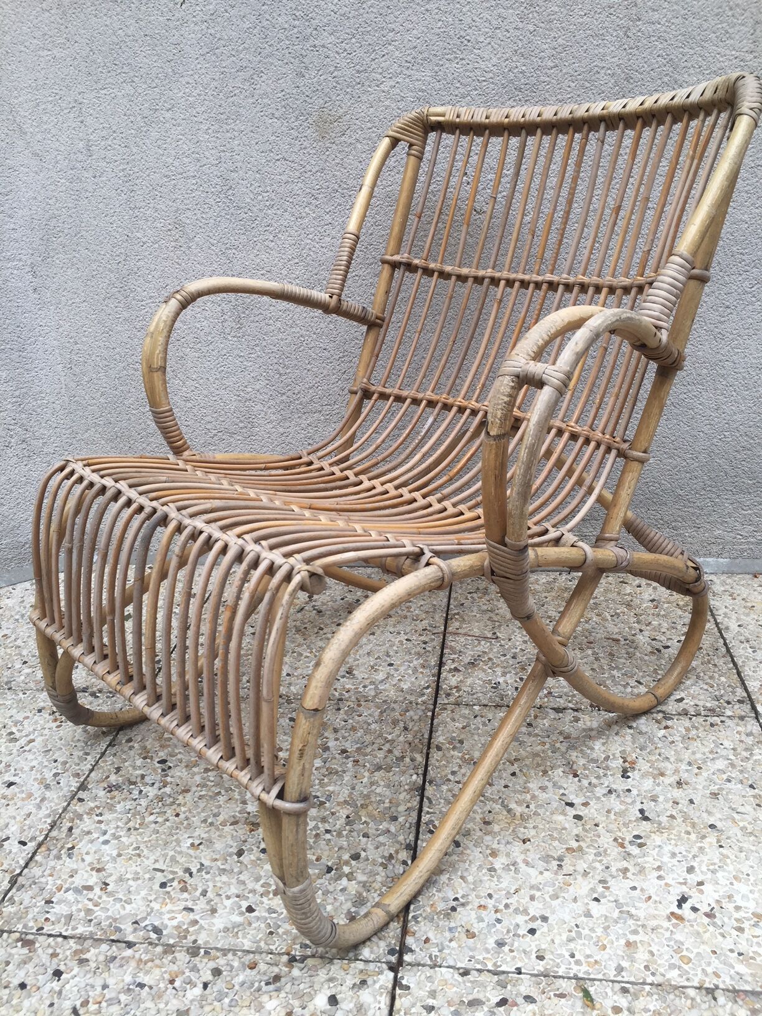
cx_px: 381
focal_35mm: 29
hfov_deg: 48.2
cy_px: 508
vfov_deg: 61.7
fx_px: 851
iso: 32
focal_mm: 4.15
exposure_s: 1/199
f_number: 2.2
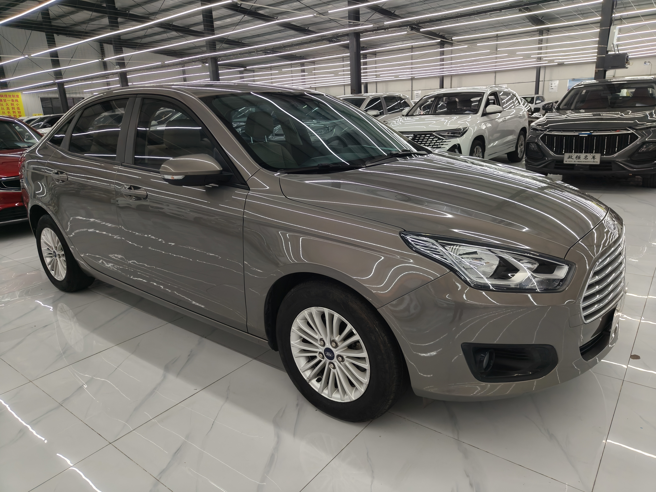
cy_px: 246
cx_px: 328
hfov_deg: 71.6
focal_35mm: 24
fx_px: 455
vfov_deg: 56.8
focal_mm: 5.59
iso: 64
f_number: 1.8
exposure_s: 1/100
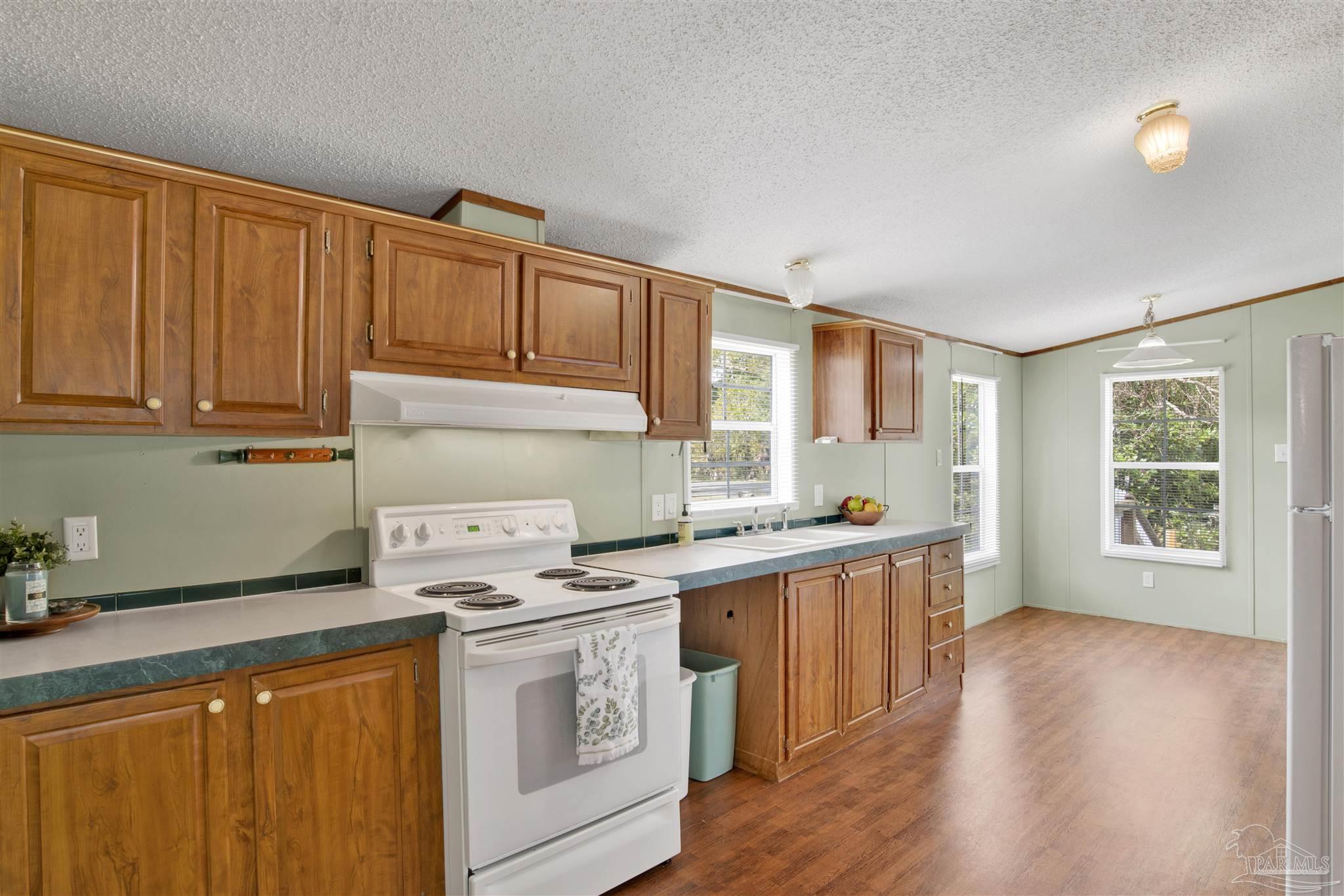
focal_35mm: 18
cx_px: 672
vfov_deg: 67.4
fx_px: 672
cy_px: 448
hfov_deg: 90.0
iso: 200
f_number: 11
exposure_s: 1/13
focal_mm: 18
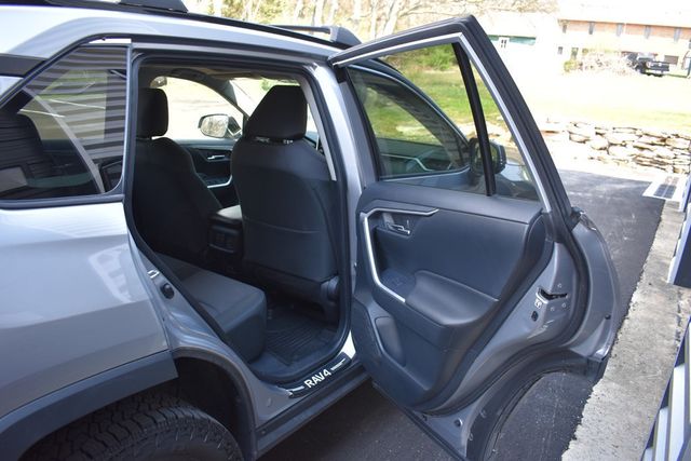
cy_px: 230
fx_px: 518
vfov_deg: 48.0
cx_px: 346
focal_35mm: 27
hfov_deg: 67.4
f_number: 4.5
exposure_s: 1/250
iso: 400
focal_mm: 18
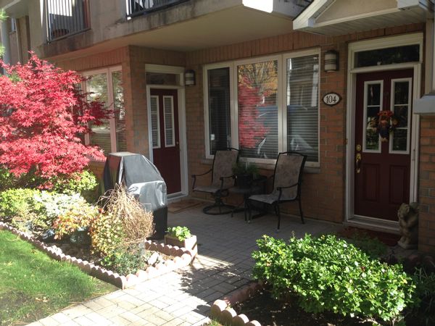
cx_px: 218
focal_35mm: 33
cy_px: 163
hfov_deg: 55.4
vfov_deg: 42.9
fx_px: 415
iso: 50
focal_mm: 4.12
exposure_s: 1/254
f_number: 2.4
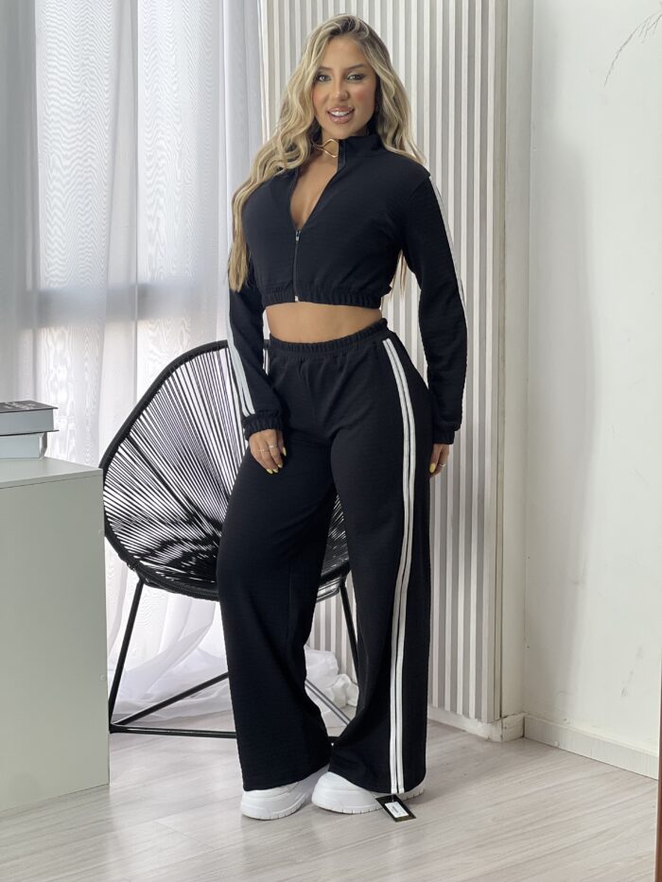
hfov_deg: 19.1
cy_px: 441
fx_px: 1963
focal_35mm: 77
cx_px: 331
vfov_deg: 25.3
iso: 100
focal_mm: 9
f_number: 2.8
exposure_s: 1/120
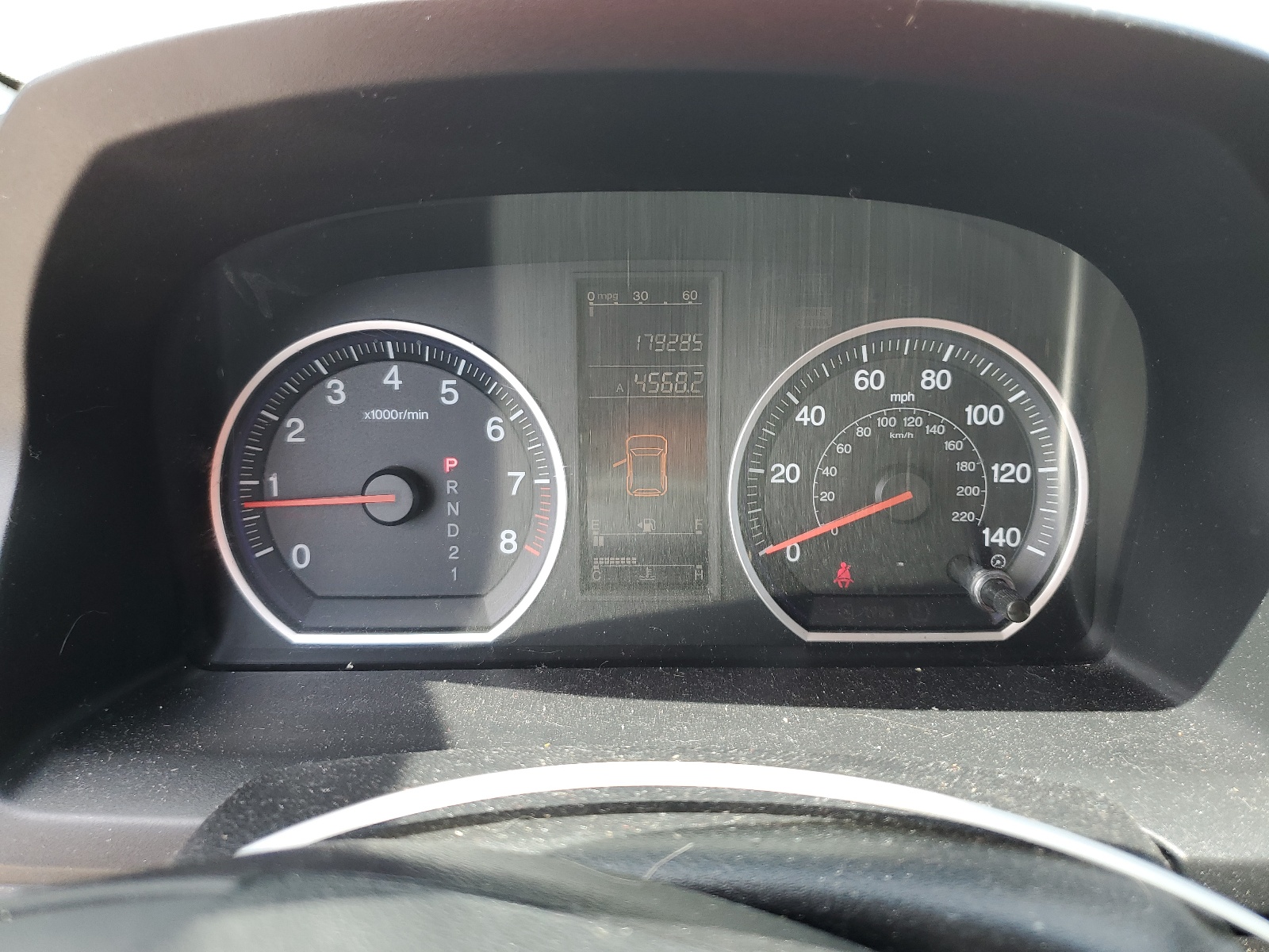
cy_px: 476
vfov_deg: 53.1
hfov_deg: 67.3
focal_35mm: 26
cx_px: 634
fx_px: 953
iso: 50
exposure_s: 1/204
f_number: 1.5
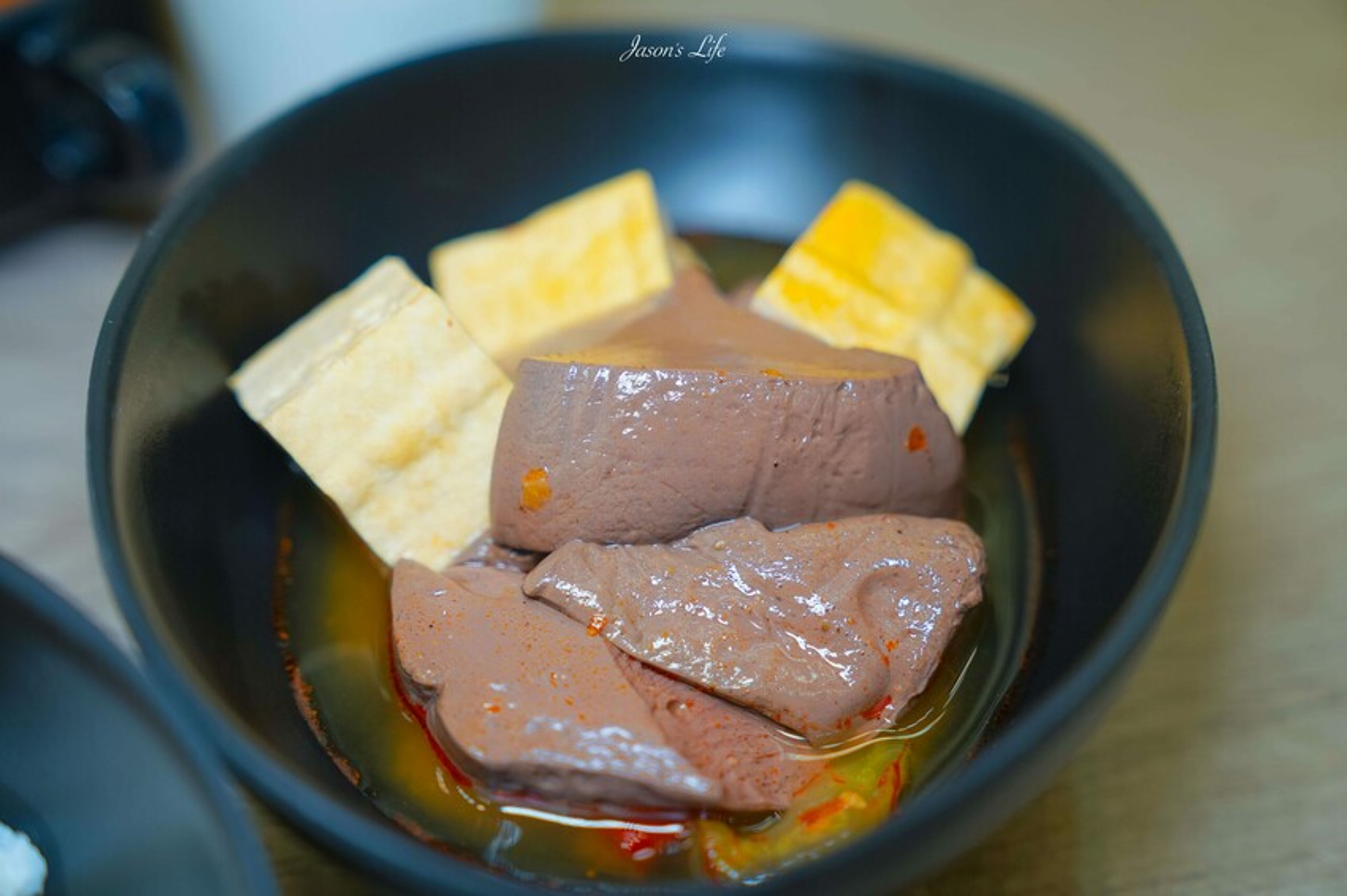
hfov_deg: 34.5
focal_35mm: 58
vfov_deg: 23.4
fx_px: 2169
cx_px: 674
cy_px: 448
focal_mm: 58
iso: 125
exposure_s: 1/60
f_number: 2.8
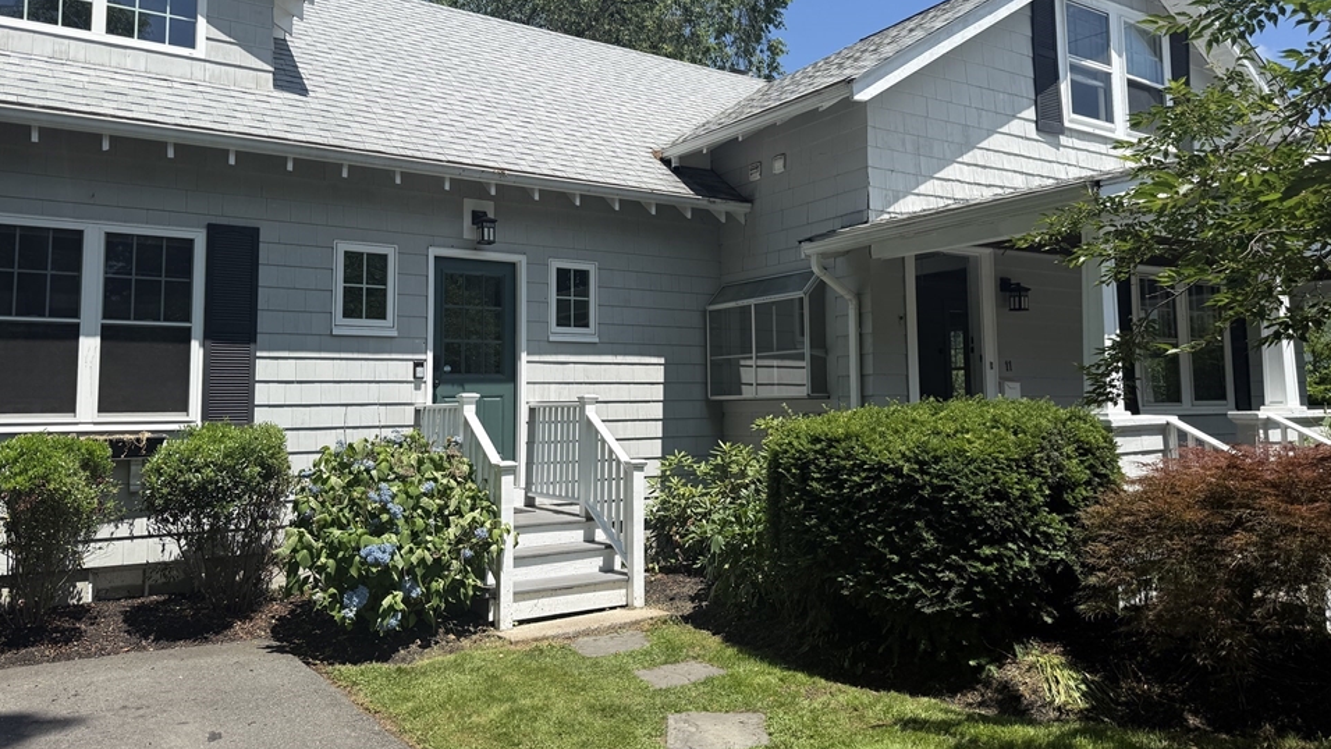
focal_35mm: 28
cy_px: 310
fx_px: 988
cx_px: 667
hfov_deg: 67.9
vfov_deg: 41.4
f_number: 1.78
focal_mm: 6.76
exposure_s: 1/3759
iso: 80
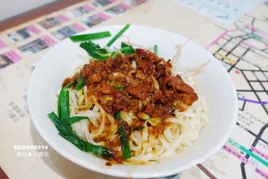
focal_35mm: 30
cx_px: 134
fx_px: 223
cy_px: 90
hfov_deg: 61.9
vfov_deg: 43.6
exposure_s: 1/40
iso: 800
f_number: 3.5
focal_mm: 11.12
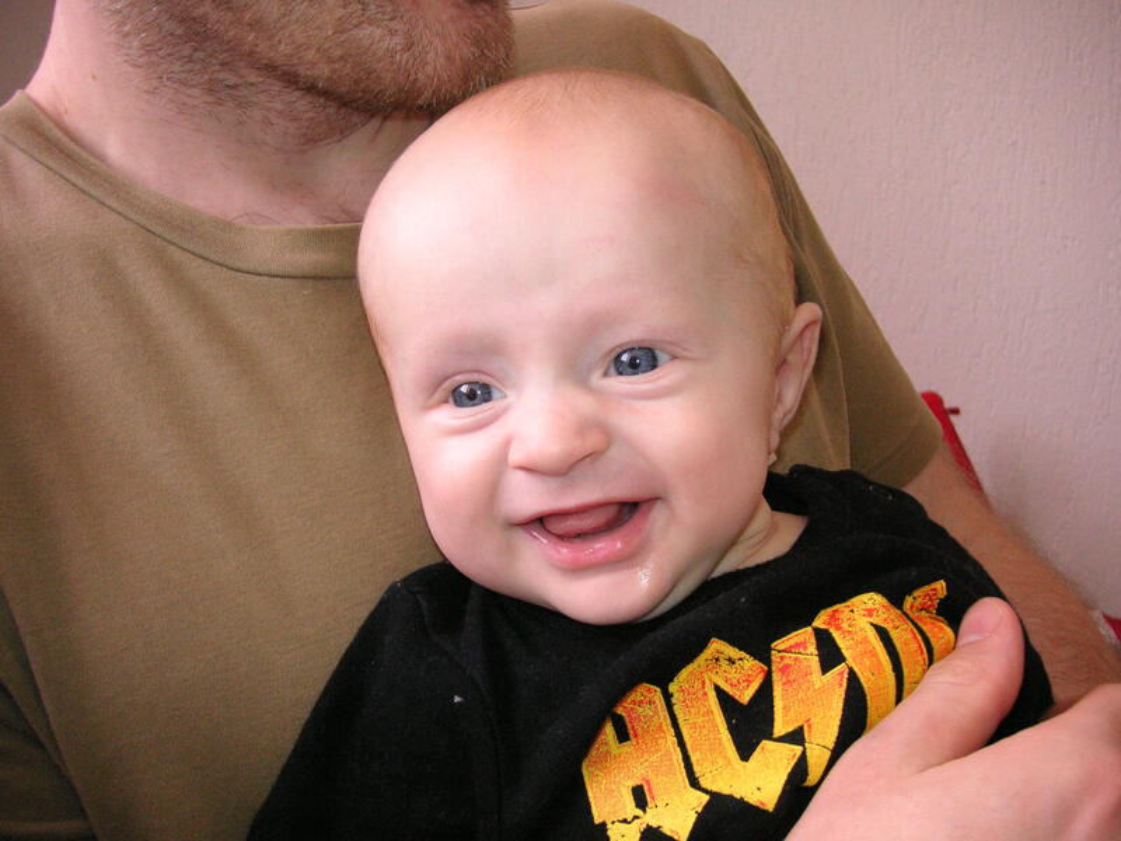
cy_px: 420
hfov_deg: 50.1
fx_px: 1198
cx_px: 560
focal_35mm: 37
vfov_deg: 38.7
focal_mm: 6.1
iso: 160
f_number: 2.8
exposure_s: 1/45
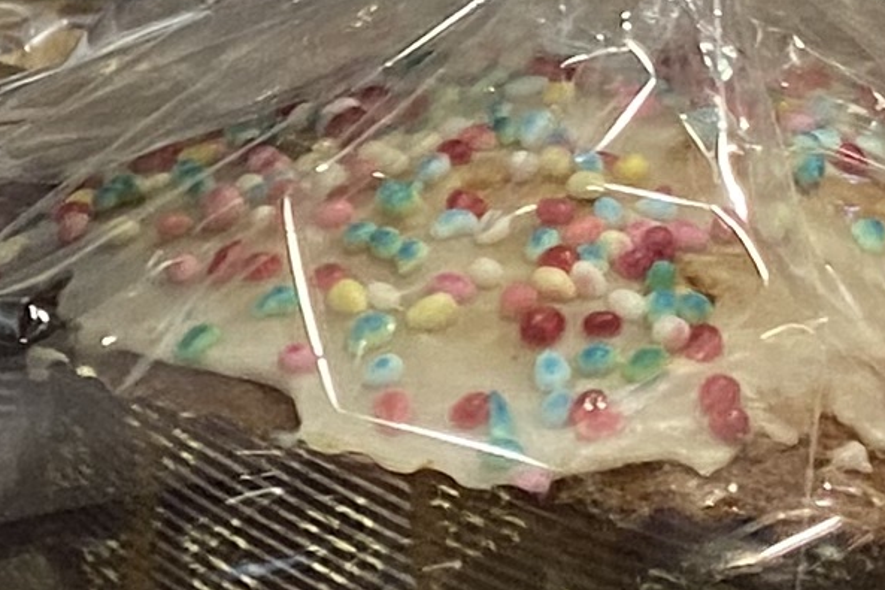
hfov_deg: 10.4
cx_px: -819
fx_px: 4522
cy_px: 235
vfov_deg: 7.5
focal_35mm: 184
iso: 200
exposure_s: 1/50
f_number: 1.8
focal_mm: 4.25
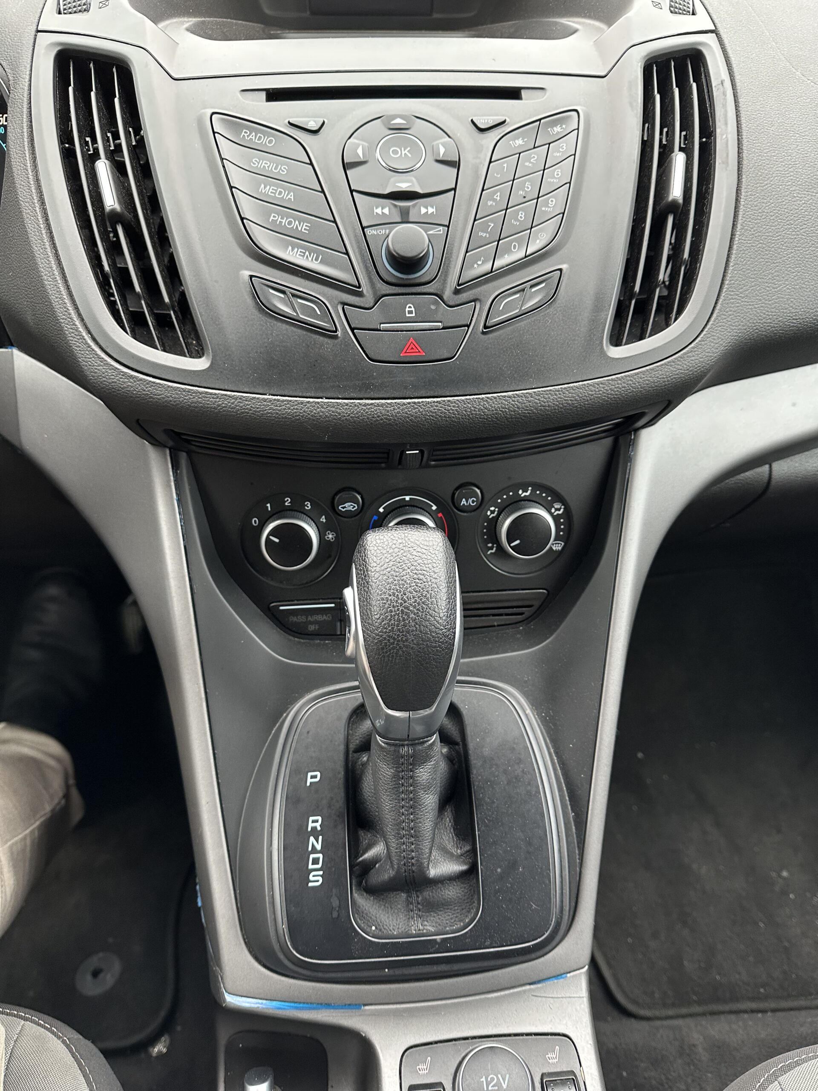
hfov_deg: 56.8
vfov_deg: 71.6
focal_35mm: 24
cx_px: 409
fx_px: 756
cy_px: 546
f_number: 1.78
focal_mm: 6.86
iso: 250
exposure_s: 1/66
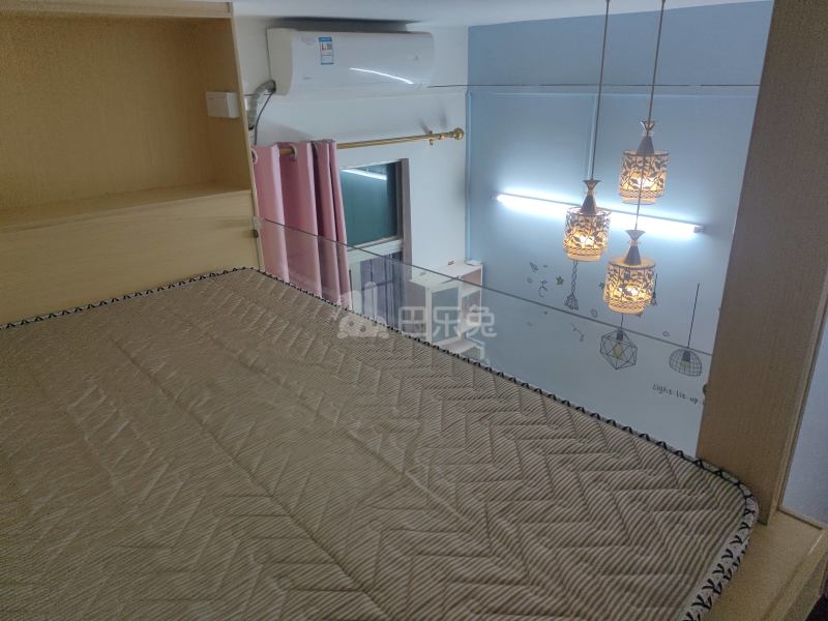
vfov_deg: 56.8
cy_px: 310
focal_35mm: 24
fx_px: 574
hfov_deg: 71.6
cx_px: 414
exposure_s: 1/100
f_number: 1.85
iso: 120
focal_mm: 6.78
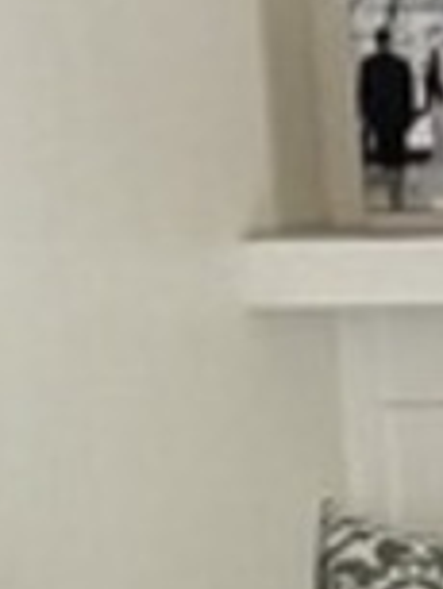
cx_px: 1680
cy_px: 816
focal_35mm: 226
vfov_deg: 8.6
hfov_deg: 5.8
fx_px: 3851
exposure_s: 1/60
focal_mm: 6.76
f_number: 1.78
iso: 320
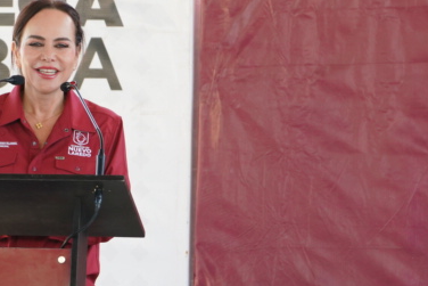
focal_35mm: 774
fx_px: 9210
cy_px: 311
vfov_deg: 1.8
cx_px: 20
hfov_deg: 2.7
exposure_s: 1/200
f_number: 4.5
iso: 500
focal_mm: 180.1
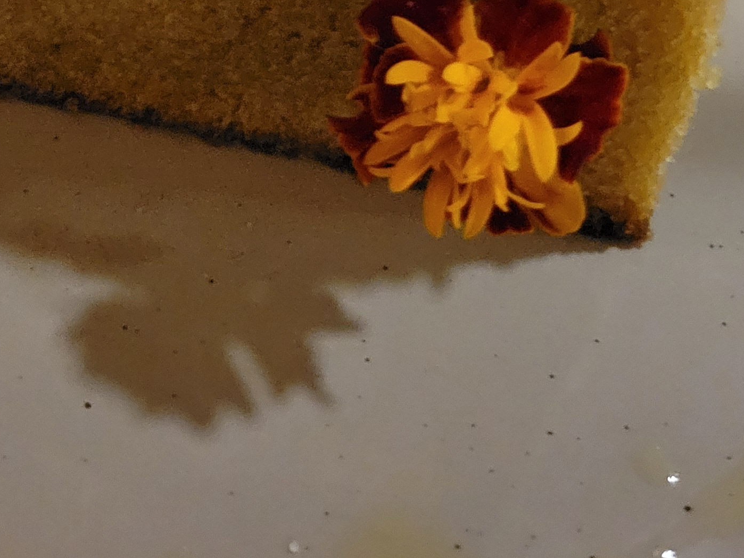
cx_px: 320
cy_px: -429
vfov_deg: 16.6
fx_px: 1612
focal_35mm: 75
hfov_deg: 26.0
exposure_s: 1/20
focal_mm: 5.4
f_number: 1.8
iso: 1250
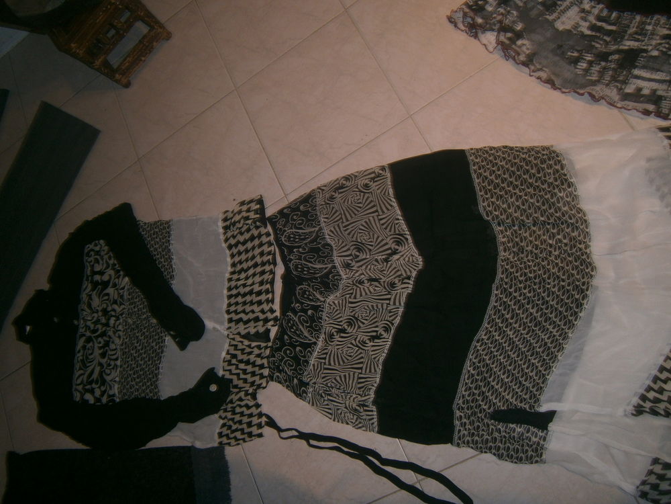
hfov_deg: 67.3
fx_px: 504
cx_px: 336
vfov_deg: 53.1
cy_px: 252
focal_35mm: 26
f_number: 2.8
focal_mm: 4.7
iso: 80
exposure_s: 1/30
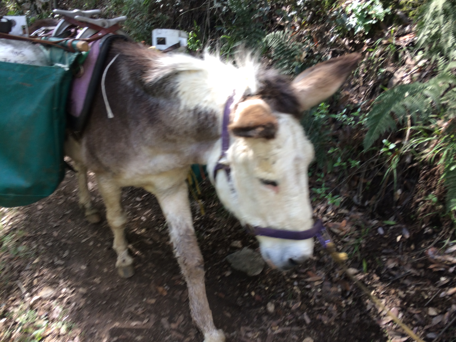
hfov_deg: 61.7
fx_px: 382
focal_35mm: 29
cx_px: 228
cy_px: 171
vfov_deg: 48.2
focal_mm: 4.15
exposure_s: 1/120
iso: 50
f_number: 2.2
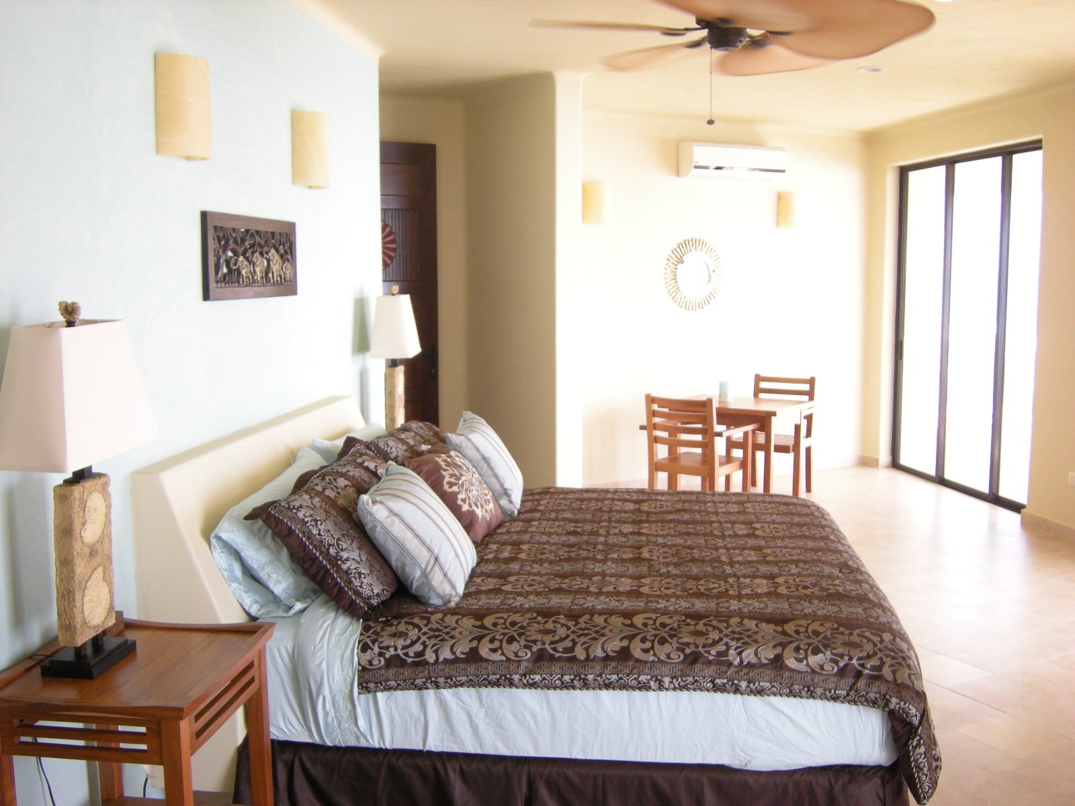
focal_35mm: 38
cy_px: 403
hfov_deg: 49.0
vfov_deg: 37.7
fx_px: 1180
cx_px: 538
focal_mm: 6.3
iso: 195
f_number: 3.2
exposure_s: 1/61.7
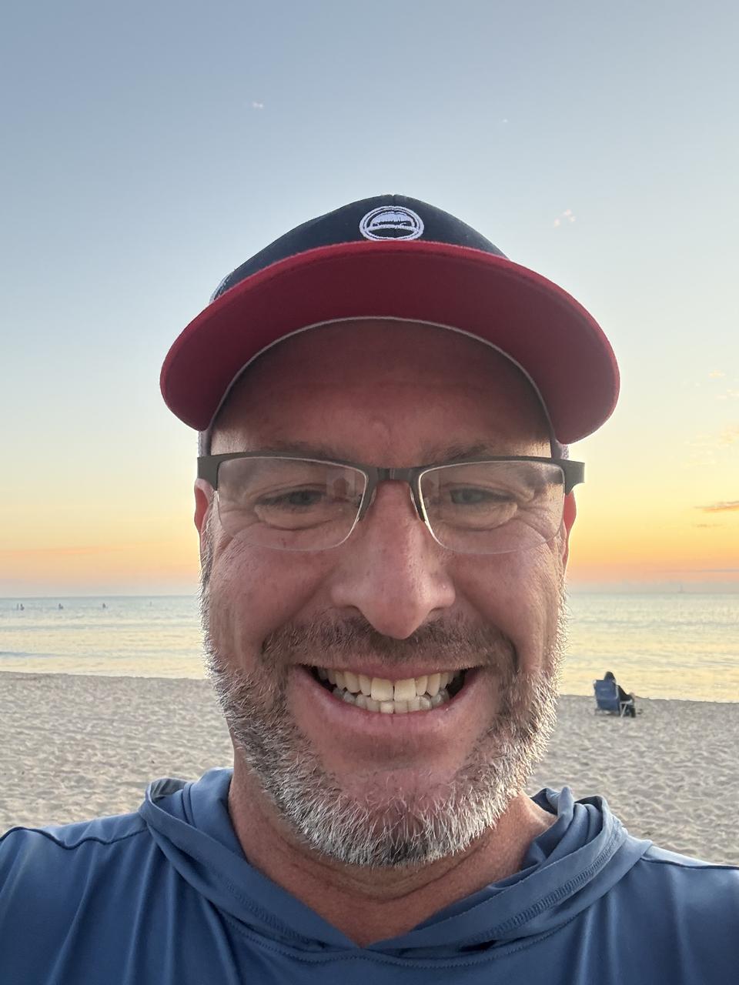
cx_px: 370
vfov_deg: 60.0
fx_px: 854
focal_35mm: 30
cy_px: 492
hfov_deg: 46.8
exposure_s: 1/60
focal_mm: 2.69
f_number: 1.9
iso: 125
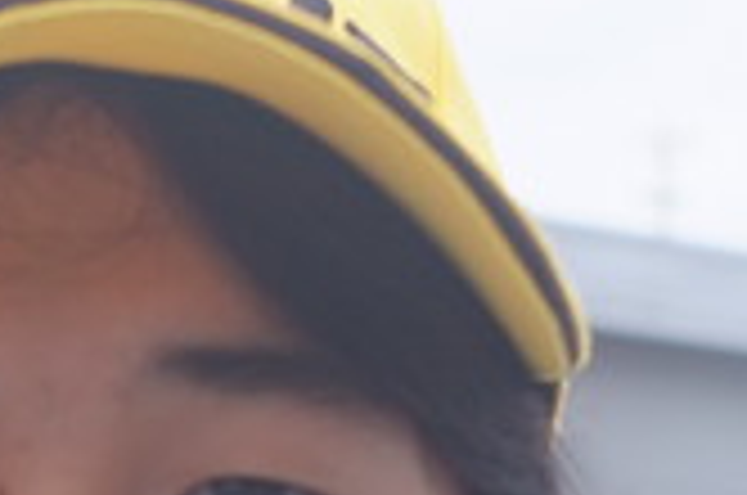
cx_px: 76
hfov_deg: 3.0
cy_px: 891
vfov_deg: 2.0
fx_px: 14228
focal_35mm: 687
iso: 100
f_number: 8
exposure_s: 1/200
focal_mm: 105
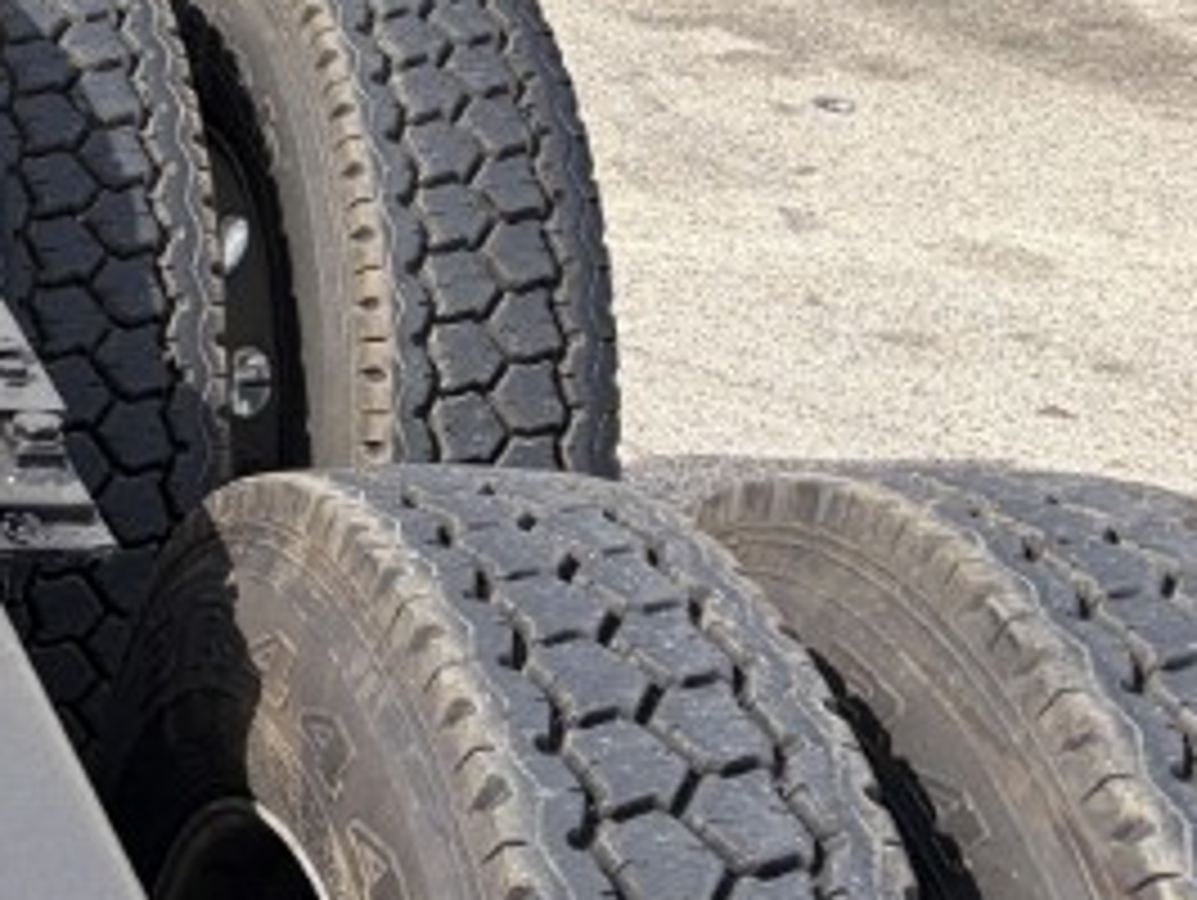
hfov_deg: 17.0
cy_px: 302
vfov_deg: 14.8
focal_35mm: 100
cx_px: -796
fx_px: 3461
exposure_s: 1/1799
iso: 50
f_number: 1.6
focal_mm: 5.96
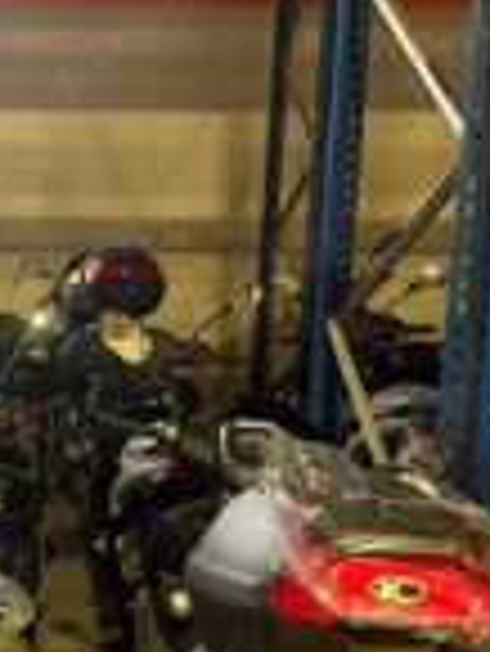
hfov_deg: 21.0
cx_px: -67
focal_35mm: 66
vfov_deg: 29.3
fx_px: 1244
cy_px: 391
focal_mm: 6.76
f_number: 1.78
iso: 500
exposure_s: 1/50
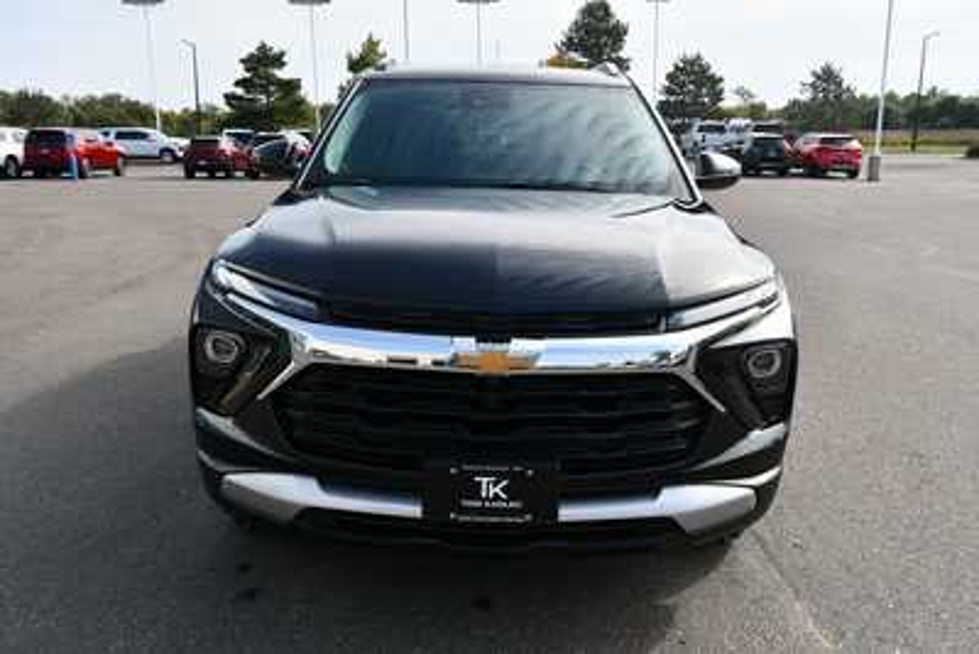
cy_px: 327
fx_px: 816
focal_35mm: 30
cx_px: 490
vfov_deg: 43.6
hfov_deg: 61.9
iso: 160
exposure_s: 1/250
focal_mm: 20
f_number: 8
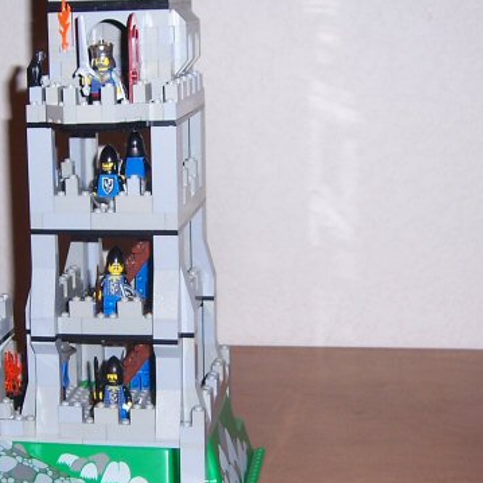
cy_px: 245
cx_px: 143
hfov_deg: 24.1
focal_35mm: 71
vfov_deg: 24.3
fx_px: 1121
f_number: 3
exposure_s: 1/60
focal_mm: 6
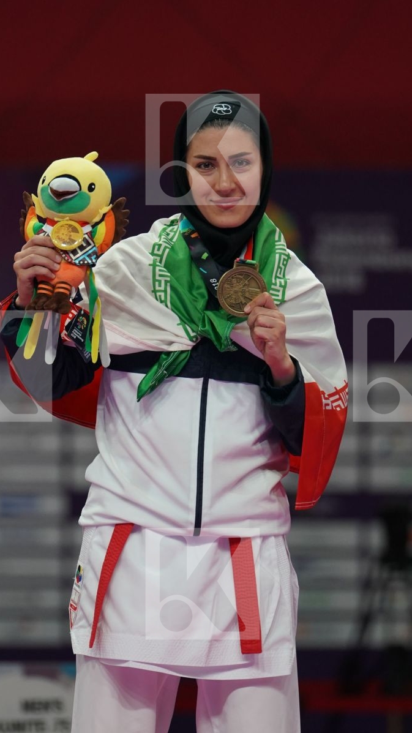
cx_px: 203
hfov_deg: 2.8
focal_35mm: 441
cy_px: 366
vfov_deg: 4.9
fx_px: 8568
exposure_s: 1/500
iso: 1600
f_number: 4
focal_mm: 280
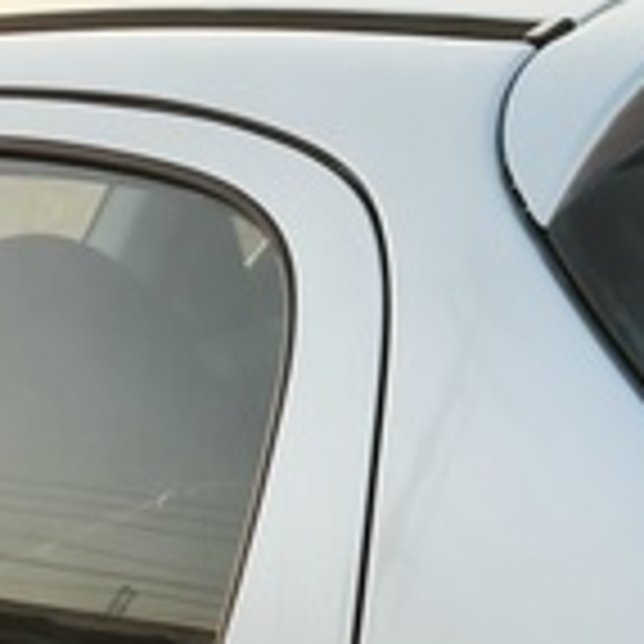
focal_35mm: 114
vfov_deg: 14.1
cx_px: 527
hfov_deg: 15.2
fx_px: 2399
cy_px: 1036
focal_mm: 5.35
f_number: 1.7
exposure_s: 1/413
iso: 80
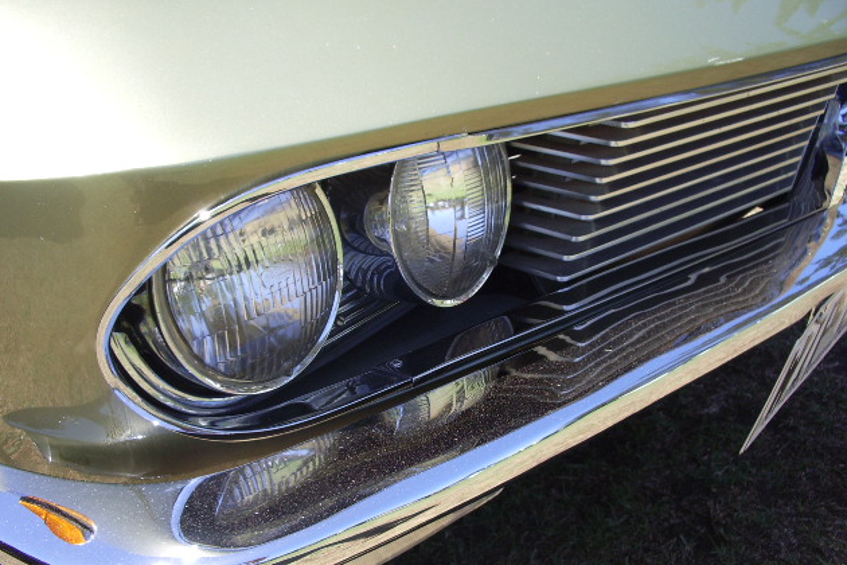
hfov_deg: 51.9
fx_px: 870
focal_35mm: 37
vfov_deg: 35.9
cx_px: 428
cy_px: 311
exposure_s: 1/200
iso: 80
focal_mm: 5.8
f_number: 4.3
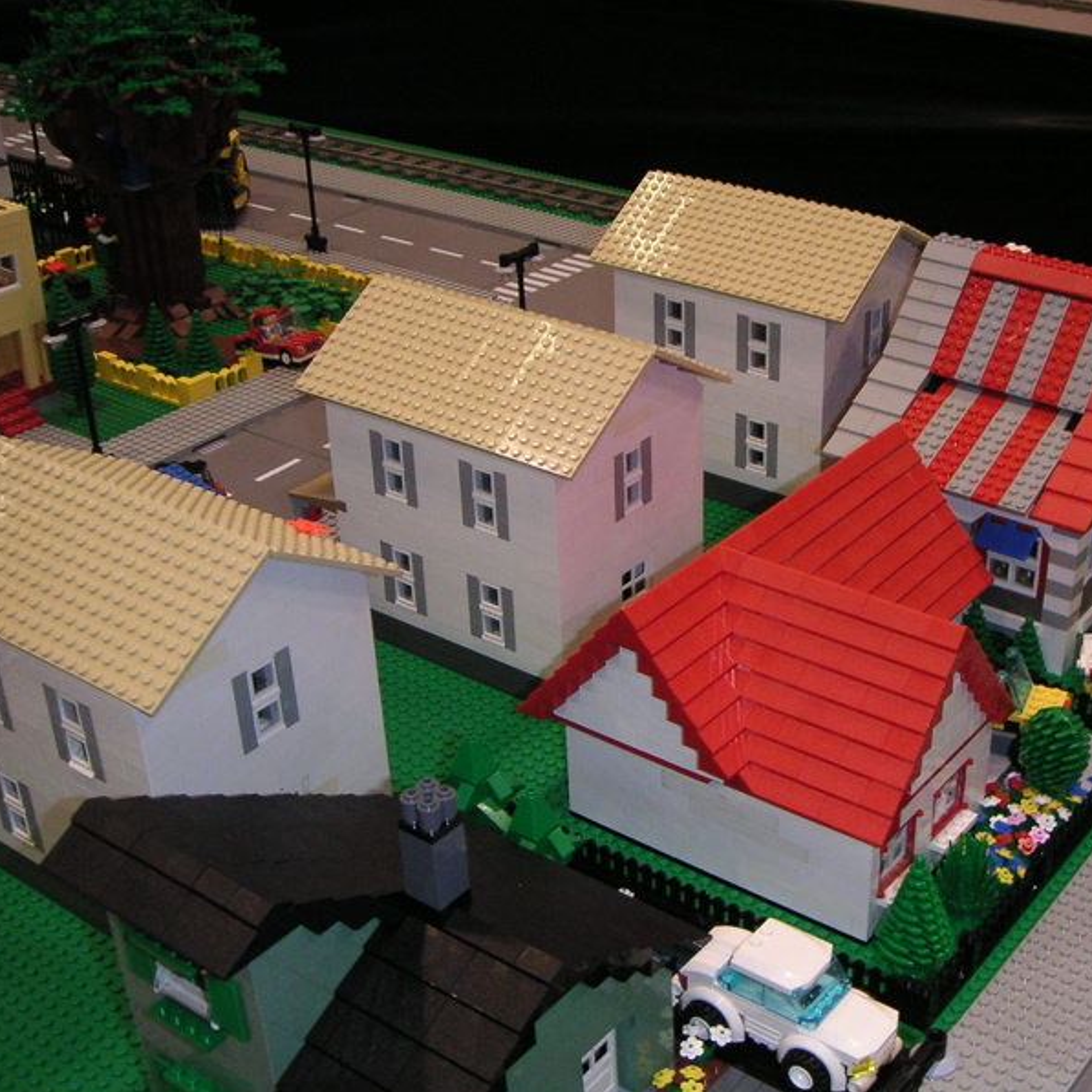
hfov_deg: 37.4
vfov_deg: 37.6
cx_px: 662
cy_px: 547
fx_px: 1606
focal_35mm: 45
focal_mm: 6
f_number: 2.8
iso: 160
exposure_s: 1/45
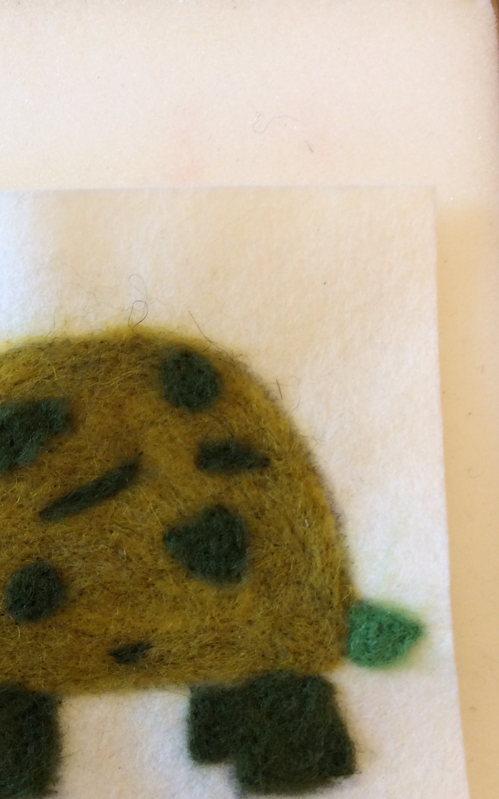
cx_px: 141
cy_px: 500
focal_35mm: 49
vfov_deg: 40.8
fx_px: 1066
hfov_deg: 26.1
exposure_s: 1/60
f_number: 2.4
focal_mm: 3.3
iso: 40
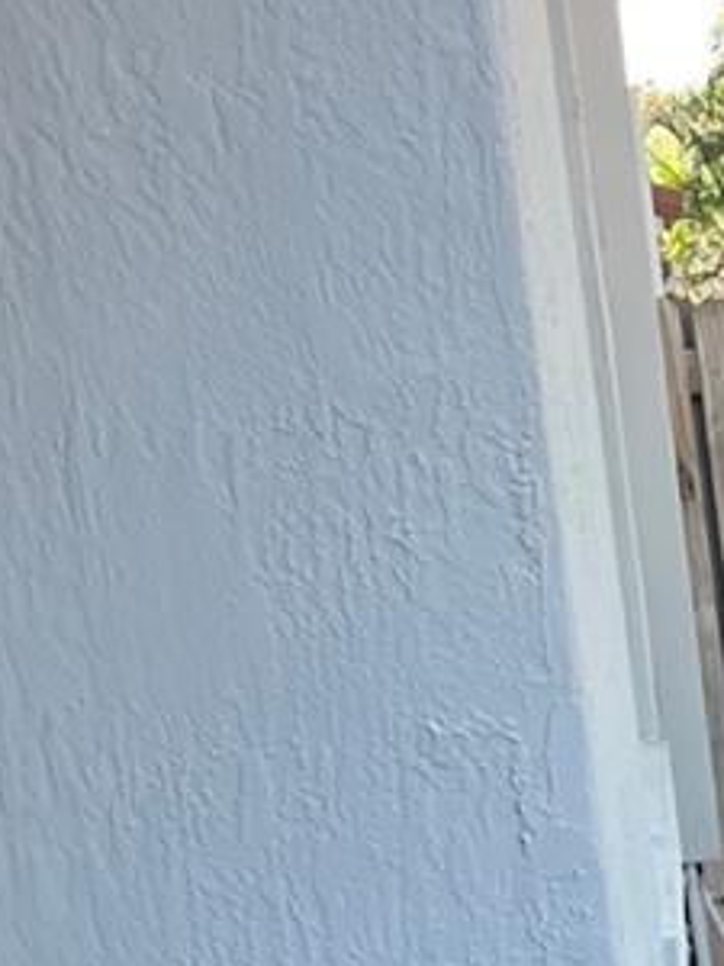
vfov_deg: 13.0
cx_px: 1474
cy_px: 1900
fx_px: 3709
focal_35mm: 133
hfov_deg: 10.2
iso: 40
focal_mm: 5.1
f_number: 1.6
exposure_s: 1/191
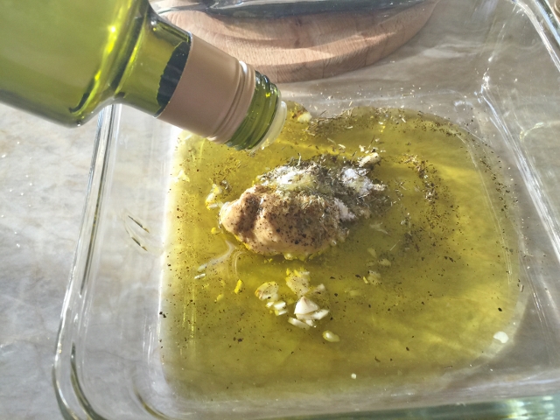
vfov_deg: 48.2
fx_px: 469
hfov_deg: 61.7
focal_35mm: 29
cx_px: 280
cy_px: 210
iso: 32
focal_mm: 4.15
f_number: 2.2
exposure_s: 1/30
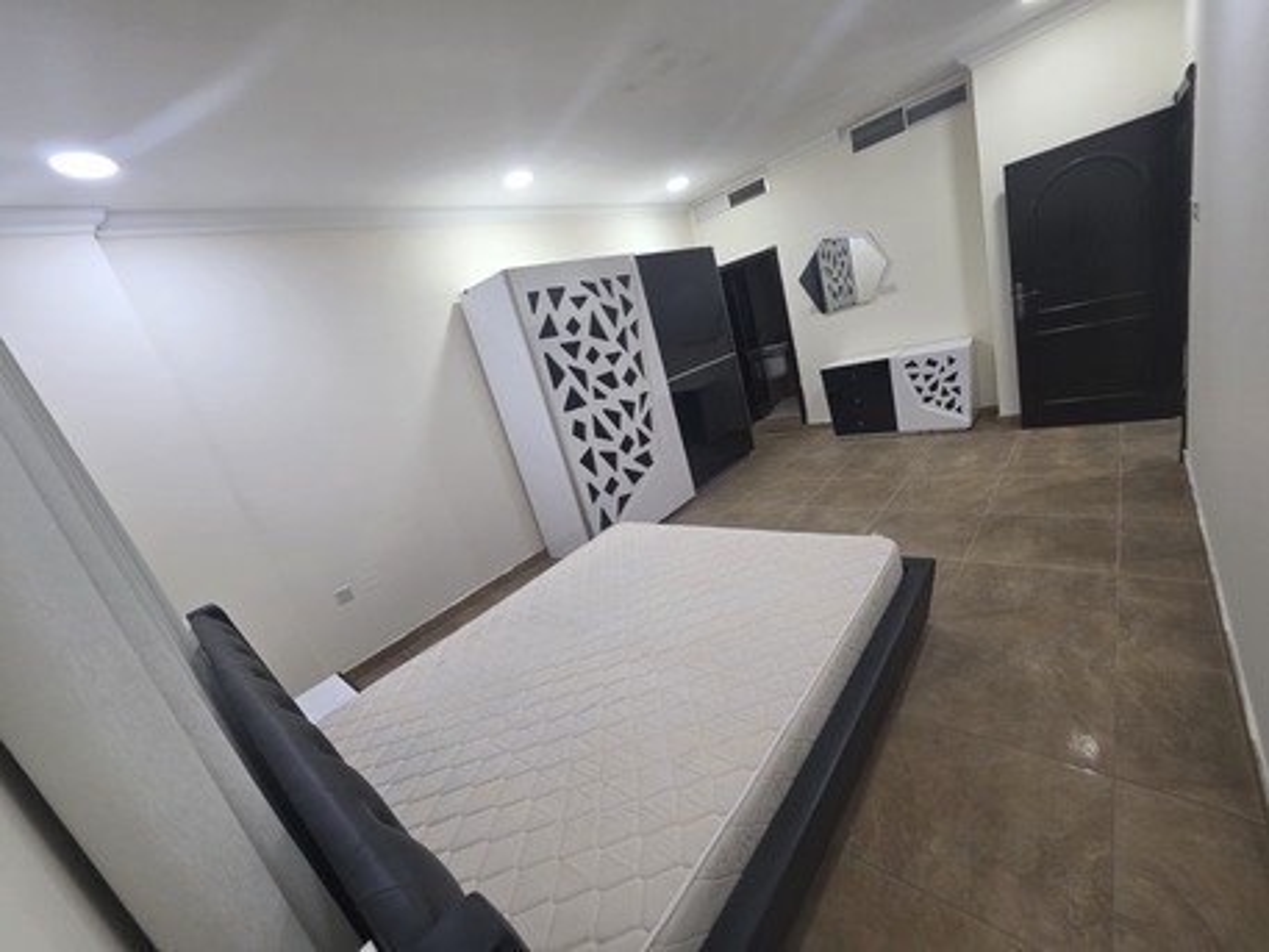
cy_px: 476
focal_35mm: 13
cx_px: 634
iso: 160
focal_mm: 2.2
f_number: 1.9
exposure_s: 1/100
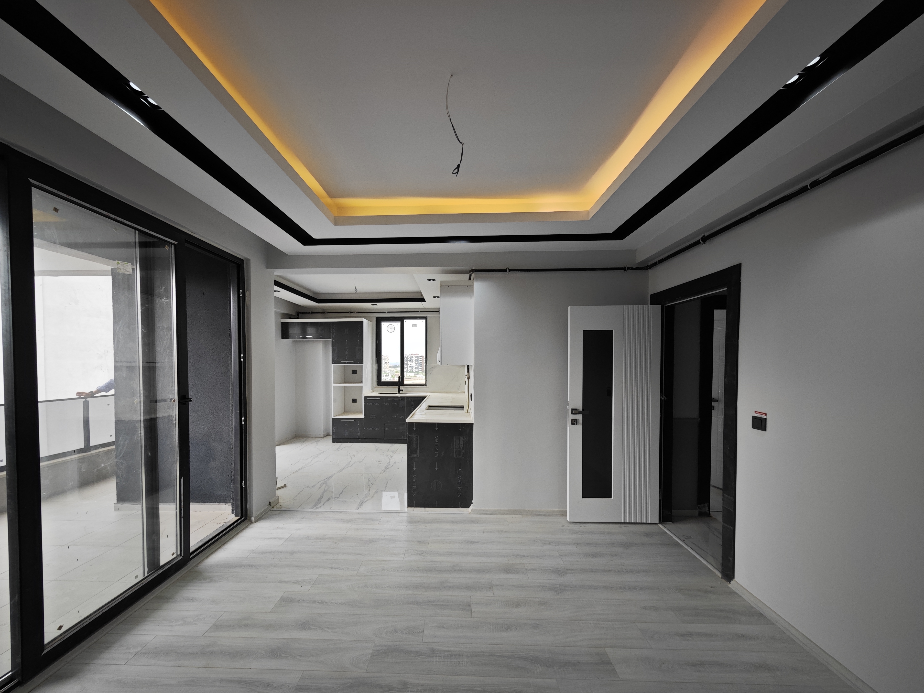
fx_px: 347
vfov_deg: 89.8
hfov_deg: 106.1
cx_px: 444
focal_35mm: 13
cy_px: 372
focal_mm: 2.03
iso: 125
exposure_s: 1/100
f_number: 1.8
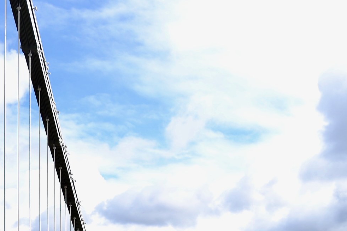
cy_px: 276
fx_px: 636
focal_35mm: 66
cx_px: 108
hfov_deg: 30.2
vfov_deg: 19.4
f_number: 4.5
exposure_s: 1/500
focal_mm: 18
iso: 100
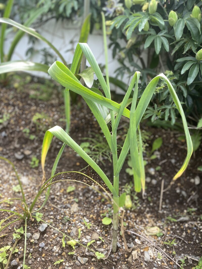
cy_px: 134
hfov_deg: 53.1
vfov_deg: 67.3
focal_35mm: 26
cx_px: 101
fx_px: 202
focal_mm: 4.25
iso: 32
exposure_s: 1/432
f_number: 1.8
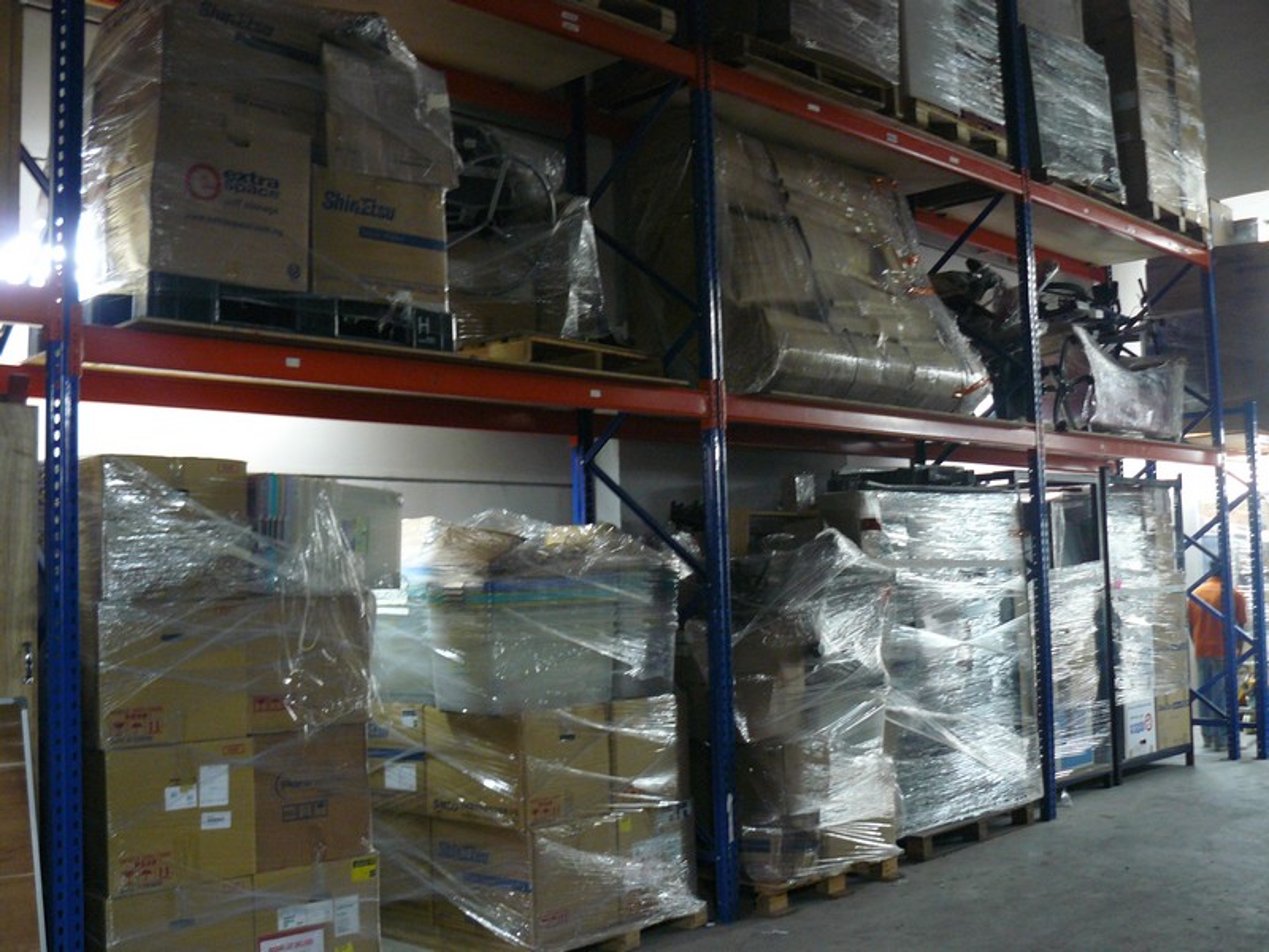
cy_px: 476
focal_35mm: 36
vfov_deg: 39.7
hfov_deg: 51.4
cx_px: 634
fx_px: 1320
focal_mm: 6
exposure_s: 1/4
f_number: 2.8
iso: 200
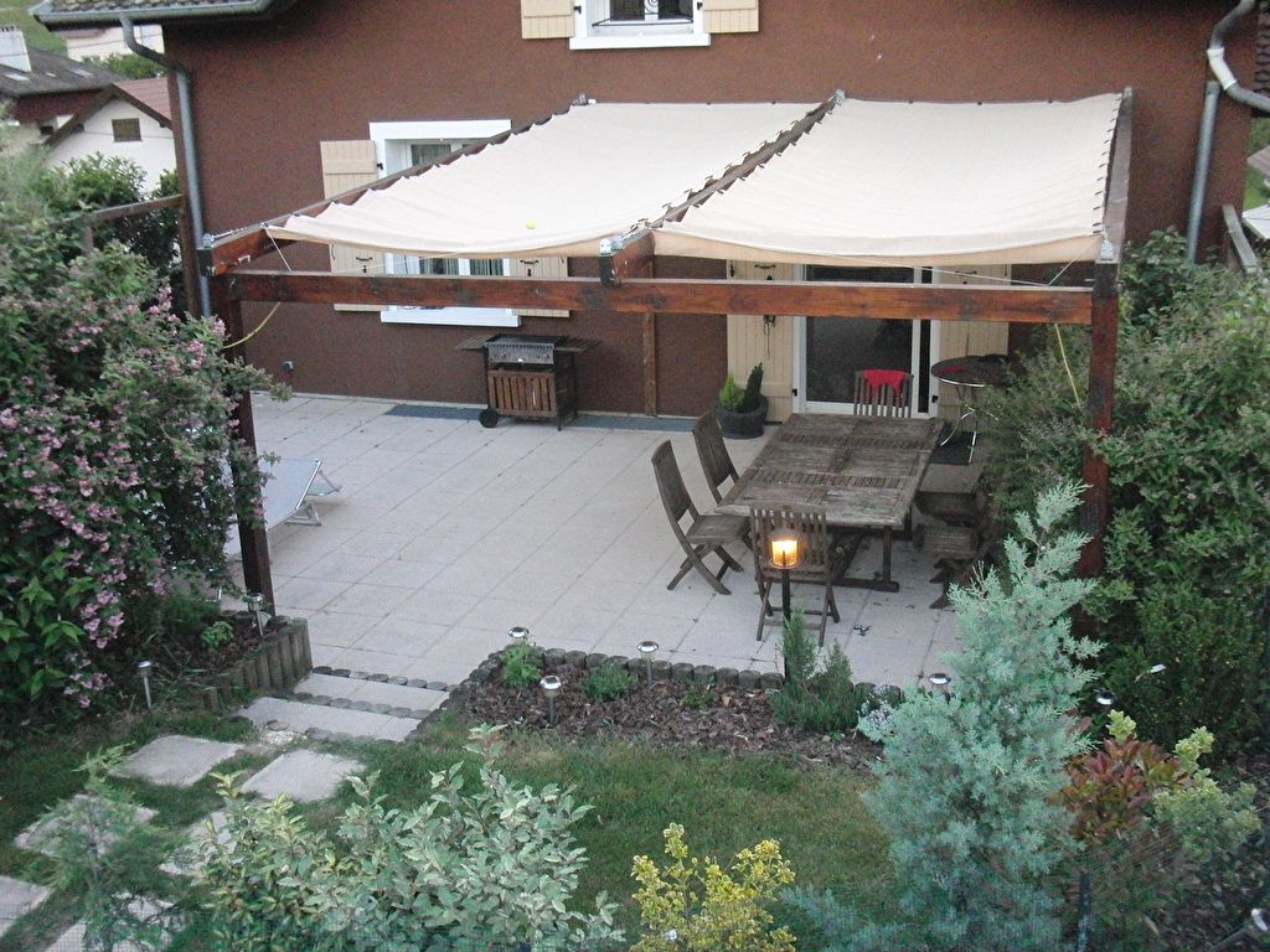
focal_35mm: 38
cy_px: 476
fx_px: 1394
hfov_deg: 49.0
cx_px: 635
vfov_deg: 37.7
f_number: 3.9
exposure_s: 1/80
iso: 500
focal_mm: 6.66
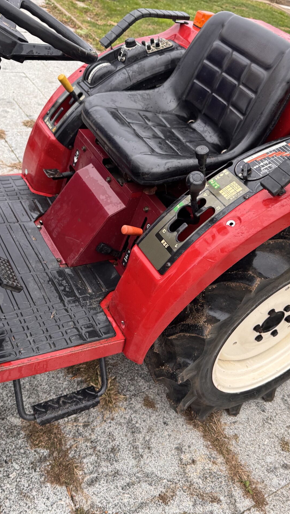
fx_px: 478
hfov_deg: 33.7
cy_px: 256
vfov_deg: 56.6
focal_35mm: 35
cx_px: 158
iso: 200
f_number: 1.78
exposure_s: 1/61
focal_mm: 6.76
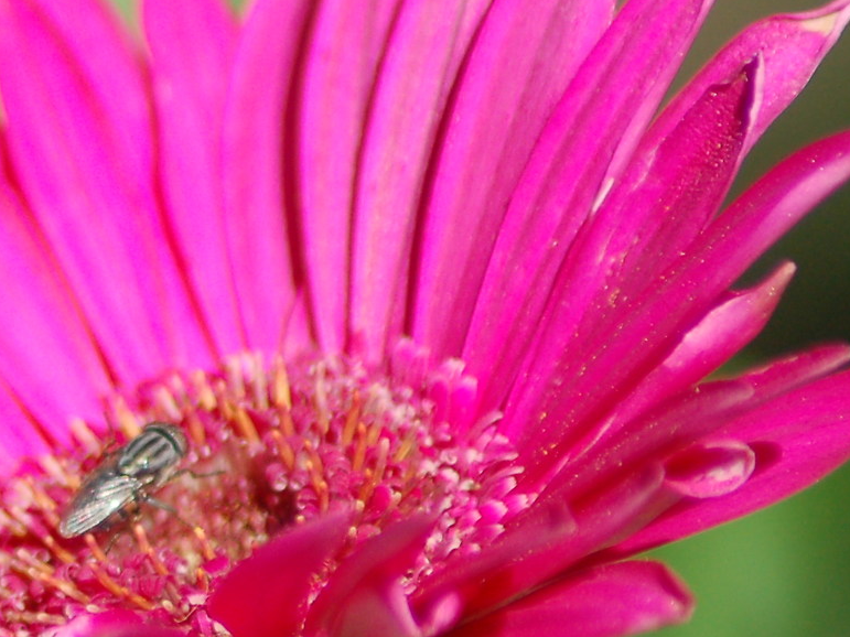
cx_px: -56
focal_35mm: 1121
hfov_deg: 1.8
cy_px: 538
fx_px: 27522
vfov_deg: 1.3
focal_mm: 250
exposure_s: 1/1600
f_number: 5.3
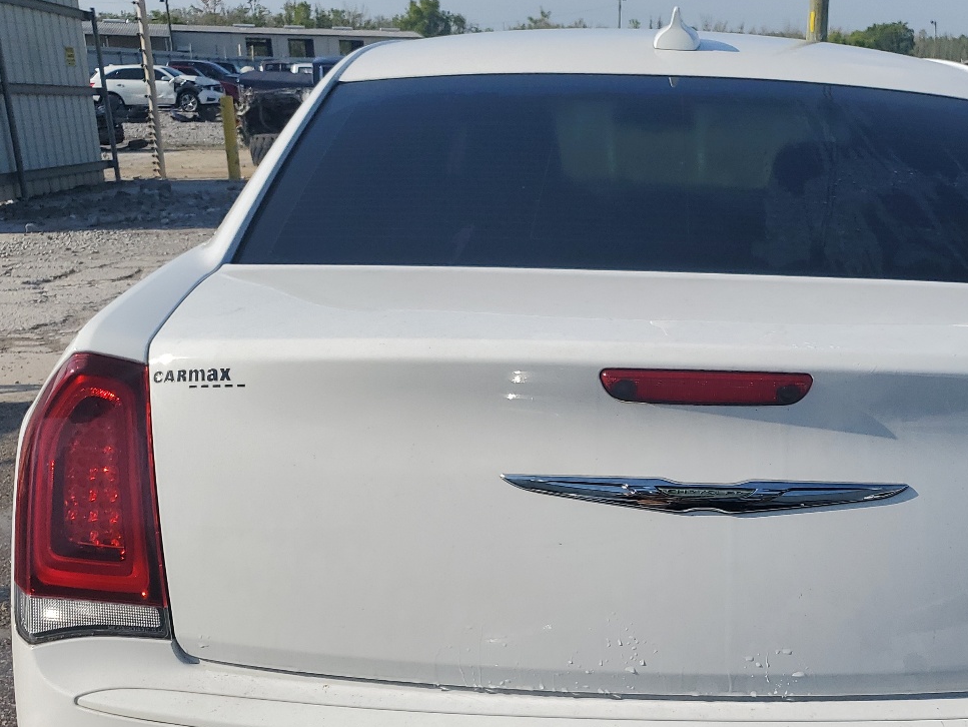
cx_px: 685
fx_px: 1203
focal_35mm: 43
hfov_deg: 42.9
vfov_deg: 32.6
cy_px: 587
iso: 50
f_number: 1.5
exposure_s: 1/5000
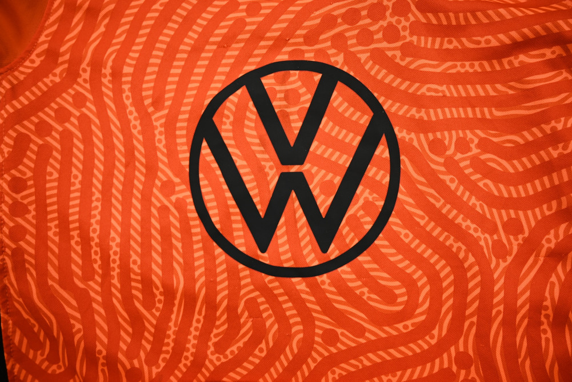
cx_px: 286
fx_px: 381
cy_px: 191
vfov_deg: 53.2
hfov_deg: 73.7
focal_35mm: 24
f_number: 5.6
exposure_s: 1/125
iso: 200
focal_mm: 24
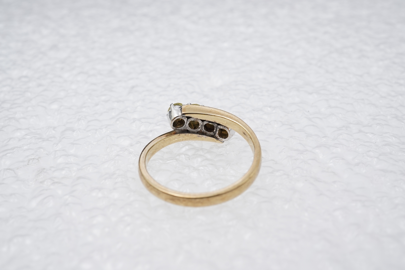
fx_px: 506
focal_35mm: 45
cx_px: 202
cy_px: 135
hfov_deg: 43.6
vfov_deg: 29.9
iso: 500
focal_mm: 30
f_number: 22
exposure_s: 1/125
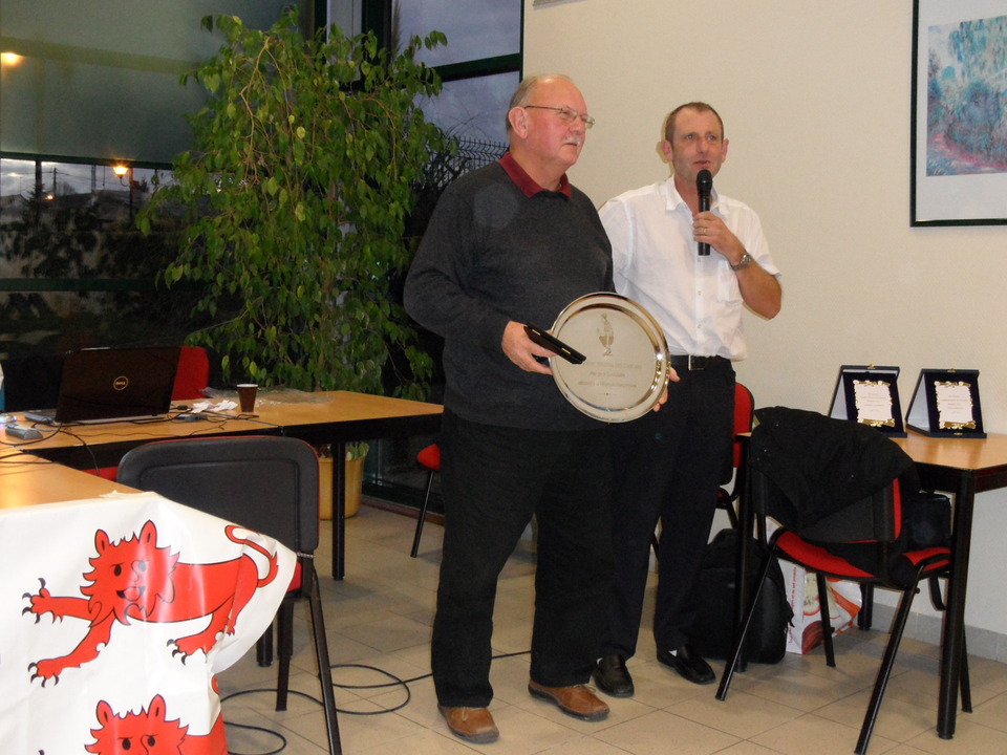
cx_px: 504
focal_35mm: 40
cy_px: 378
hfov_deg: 46.8
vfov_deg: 36.0
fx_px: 1164
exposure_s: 1/45
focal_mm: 6.5
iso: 480
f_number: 3.6
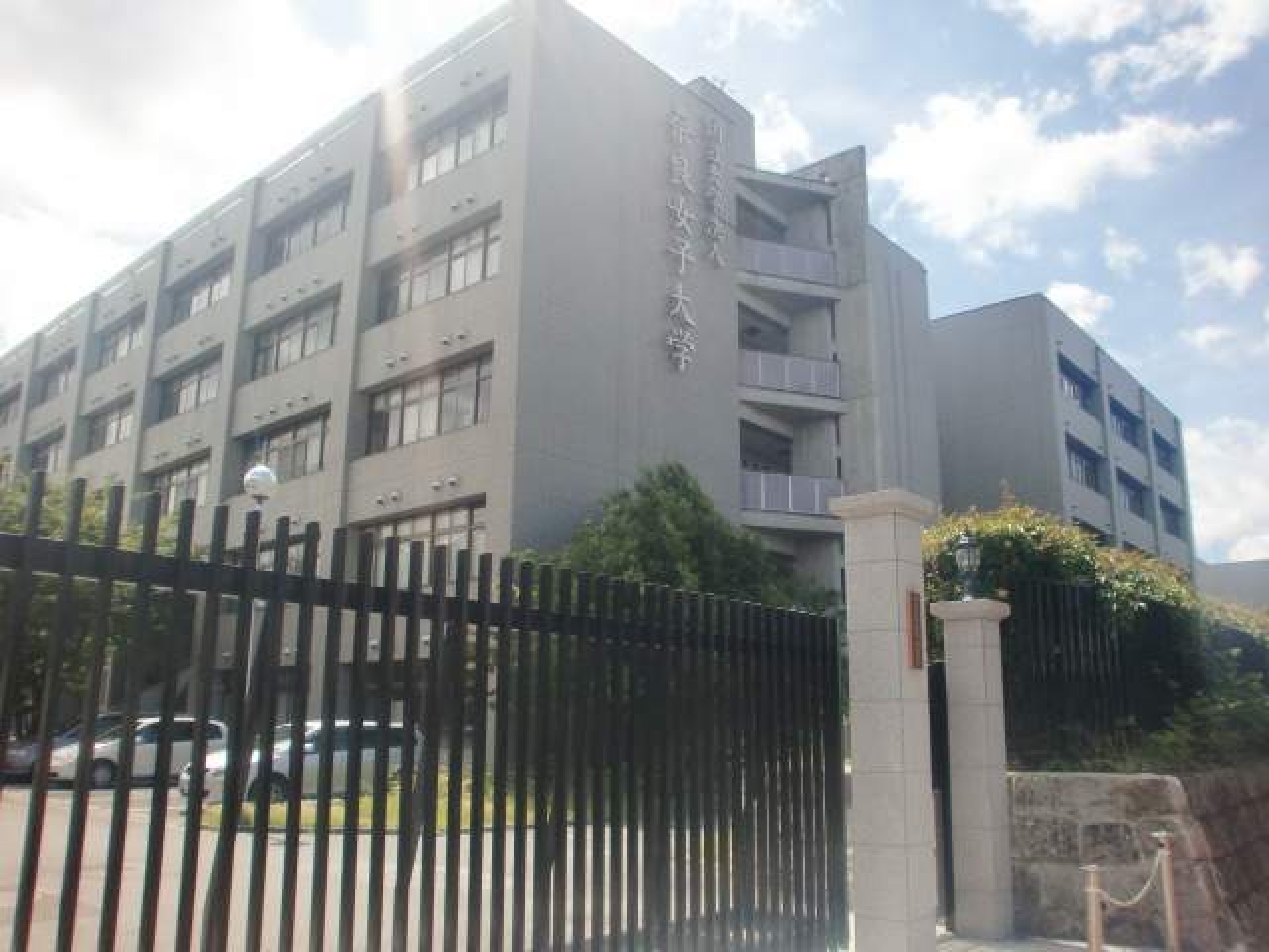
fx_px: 1026
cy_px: 476
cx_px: 634
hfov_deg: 63.4
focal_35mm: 28
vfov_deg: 49.7
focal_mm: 4.65
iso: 64
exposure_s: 1/160
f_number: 7.8
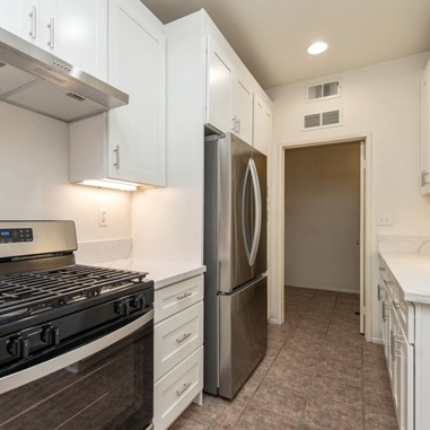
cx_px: 193
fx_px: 281
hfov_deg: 74.6
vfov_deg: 74.8
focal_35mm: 20
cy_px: 227
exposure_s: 1/60
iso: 250
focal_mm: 14
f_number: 4
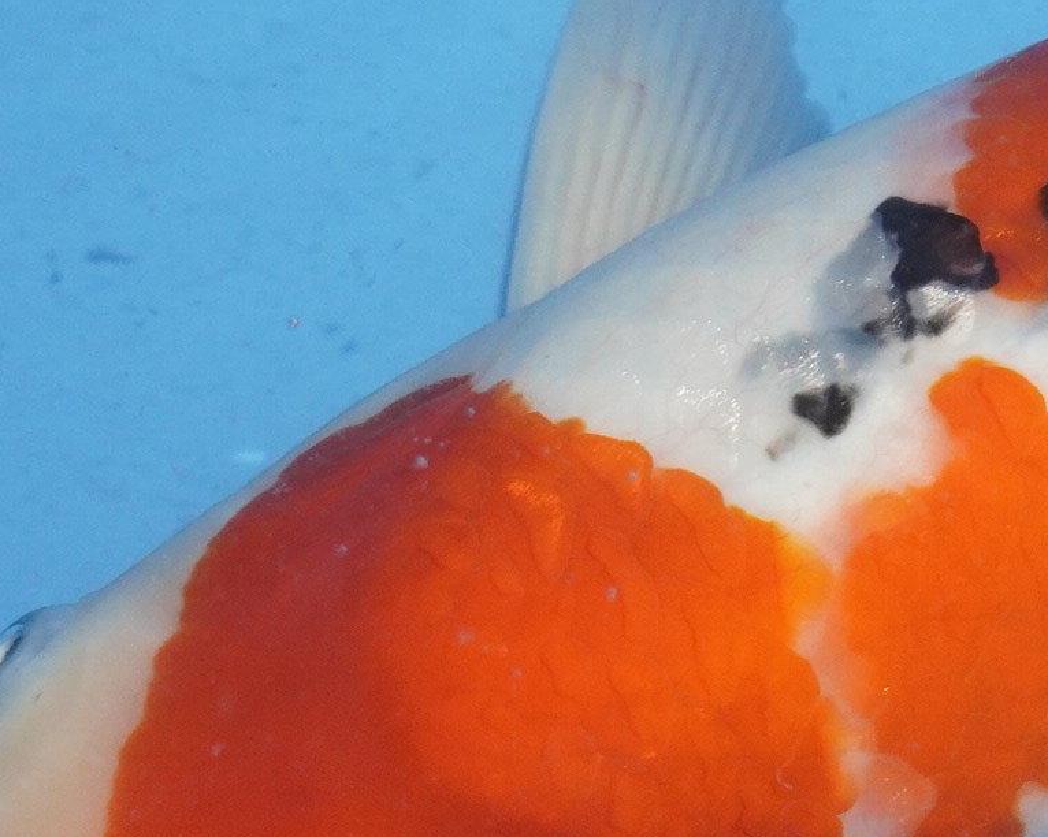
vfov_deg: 7.3
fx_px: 6510
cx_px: 1729
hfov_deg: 8.9
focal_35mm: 210
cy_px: 163
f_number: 4.5
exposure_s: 1/160
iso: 1250
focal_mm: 38
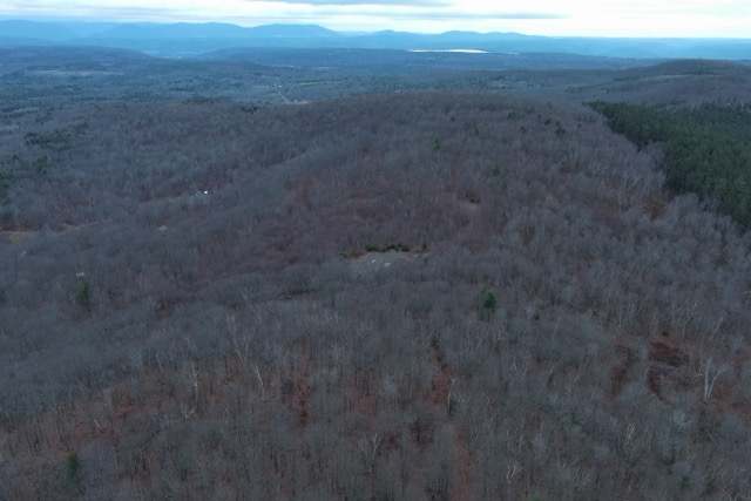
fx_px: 605
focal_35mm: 29
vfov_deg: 45.0
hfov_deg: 63.6
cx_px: 376
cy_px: 250
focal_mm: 10.57
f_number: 2.8
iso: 200
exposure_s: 1/24.7
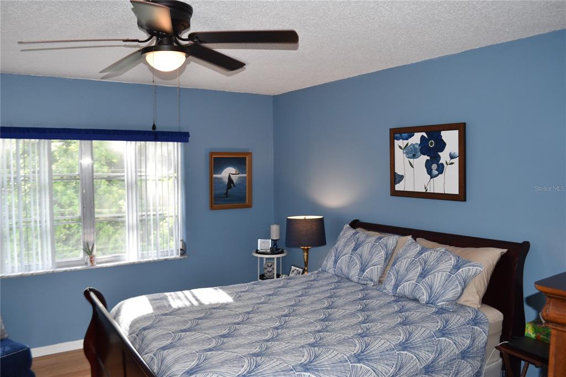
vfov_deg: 43.6
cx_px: 283
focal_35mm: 30
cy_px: 188
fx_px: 471
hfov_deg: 61.9
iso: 560
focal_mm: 20
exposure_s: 1/125
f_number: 5.6
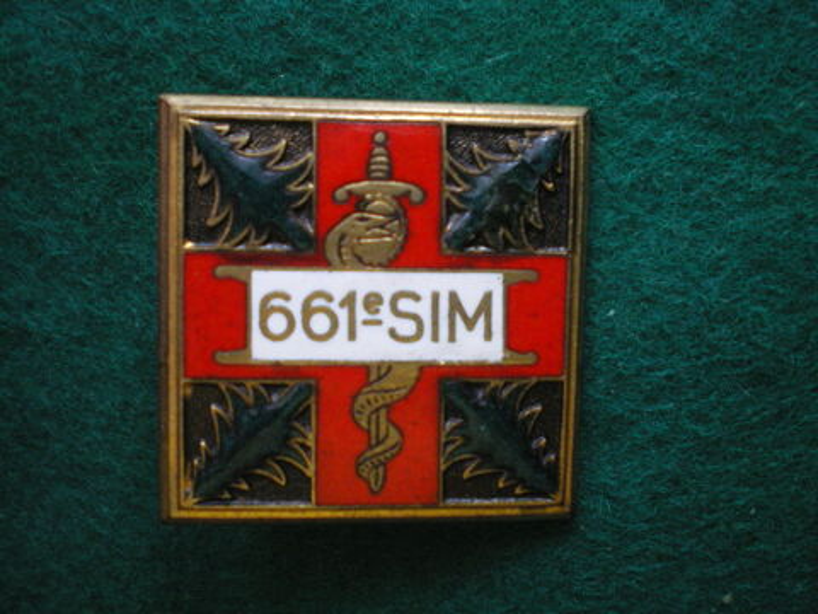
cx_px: 409
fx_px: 898
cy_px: 307
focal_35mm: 38
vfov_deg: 37.7
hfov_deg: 49.0
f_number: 3.1
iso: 400
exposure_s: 1/25
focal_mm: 6.3
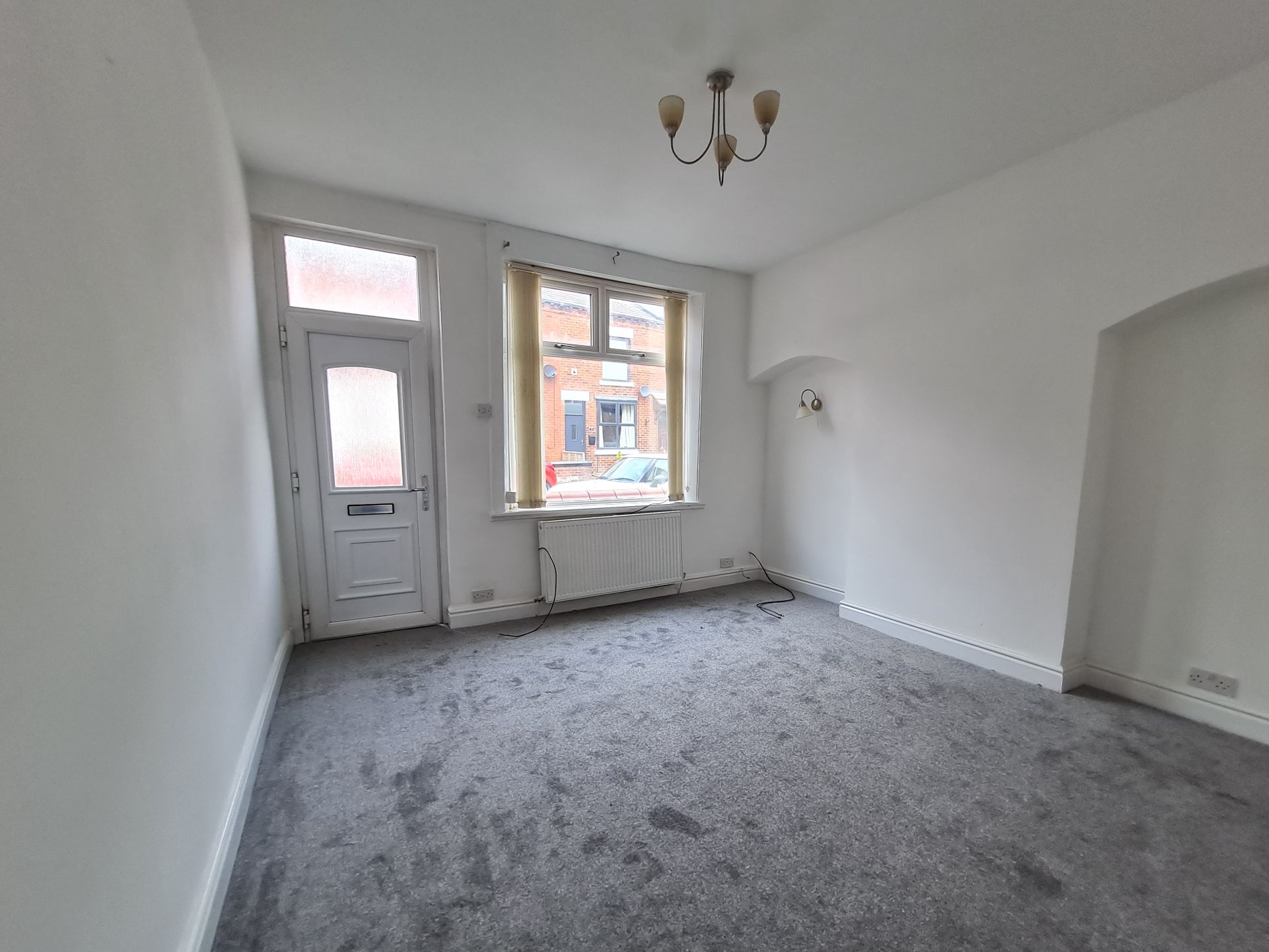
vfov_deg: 85.5
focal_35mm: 14
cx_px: 649
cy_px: 509
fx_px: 513
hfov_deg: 102.1
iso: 64
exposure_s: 1/100
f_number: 2.2
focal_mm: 1.74
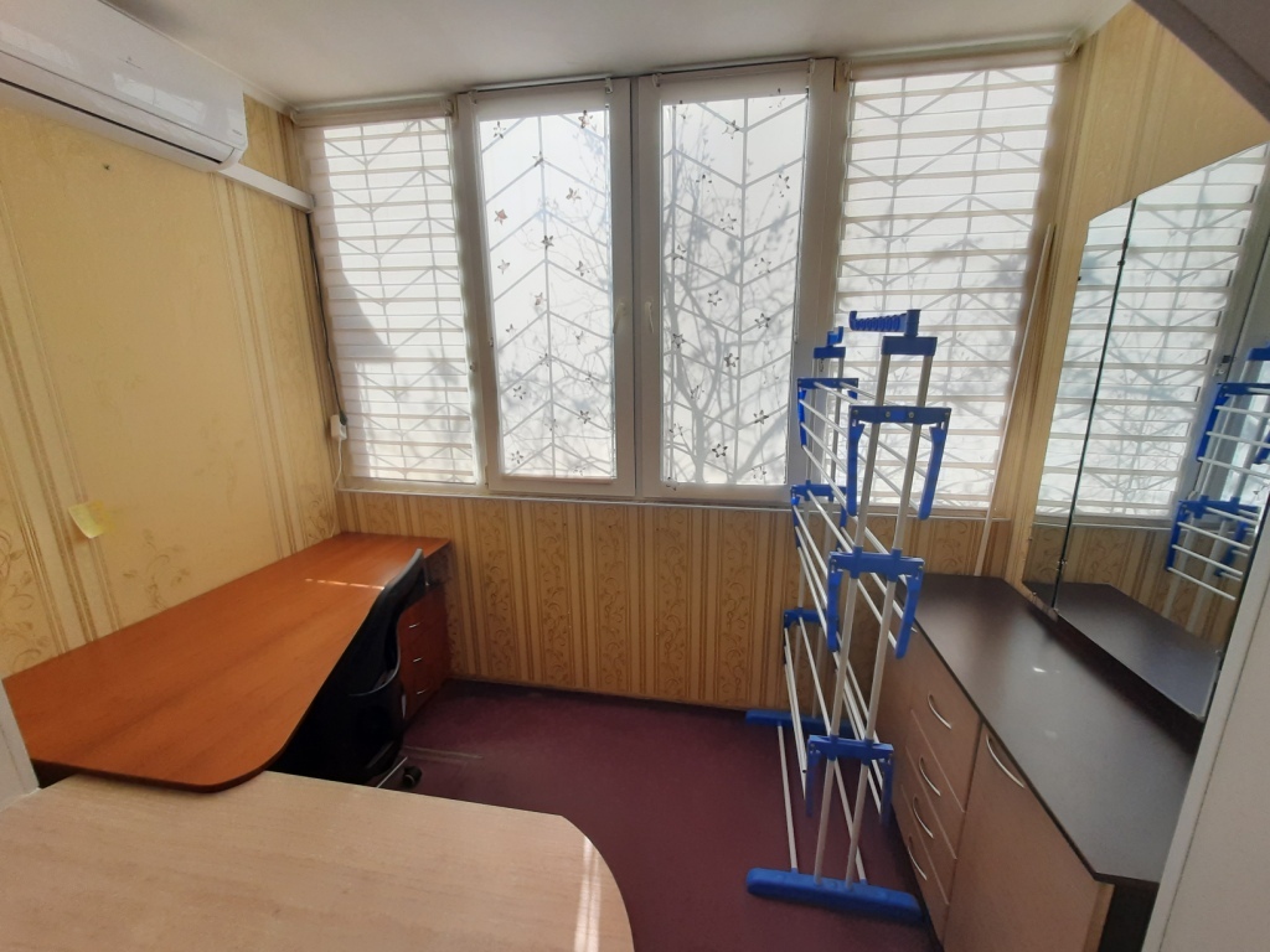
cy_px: 476
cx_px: 635
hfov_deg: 106.2
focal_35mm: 13
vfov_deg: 89.9
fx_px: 477
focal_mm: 1.42
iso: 40
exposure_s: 1/205
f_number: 2.2
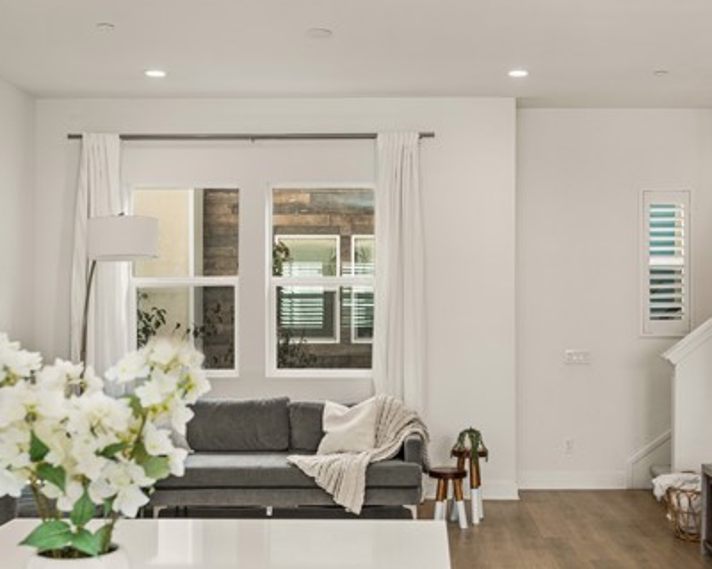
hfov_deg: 41.0
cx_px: 429
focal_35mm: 45
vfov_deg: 33.3
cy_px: 343
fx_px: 948
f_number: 5.6
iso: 100
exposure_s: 1/15
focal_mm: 30
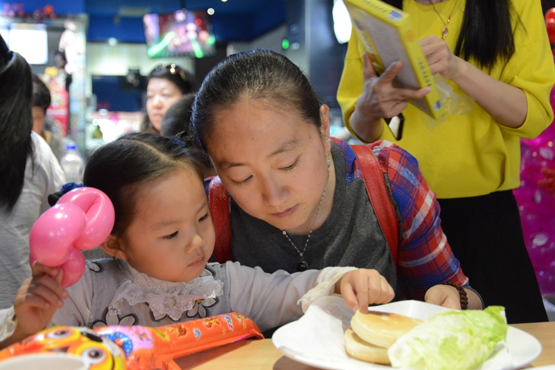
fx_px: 802
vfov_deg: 26.0
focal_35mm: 52
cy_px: 185
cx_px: 278
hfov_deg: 38.2
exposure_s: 1/80
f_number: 4.8
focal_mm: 52
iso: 5000
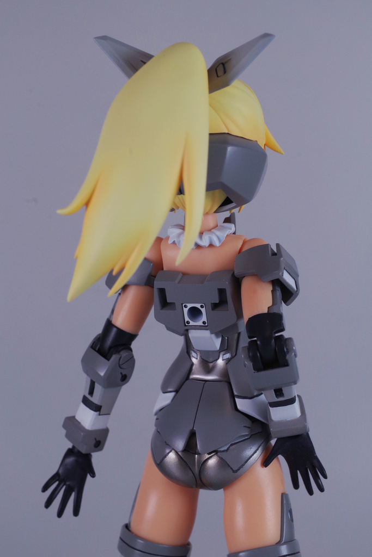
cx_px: 186
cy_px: 278
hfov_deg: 25.8
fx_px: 813
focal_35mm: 52
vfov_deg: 37.8
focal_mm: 35
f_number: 11
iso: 200
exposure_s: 1/60
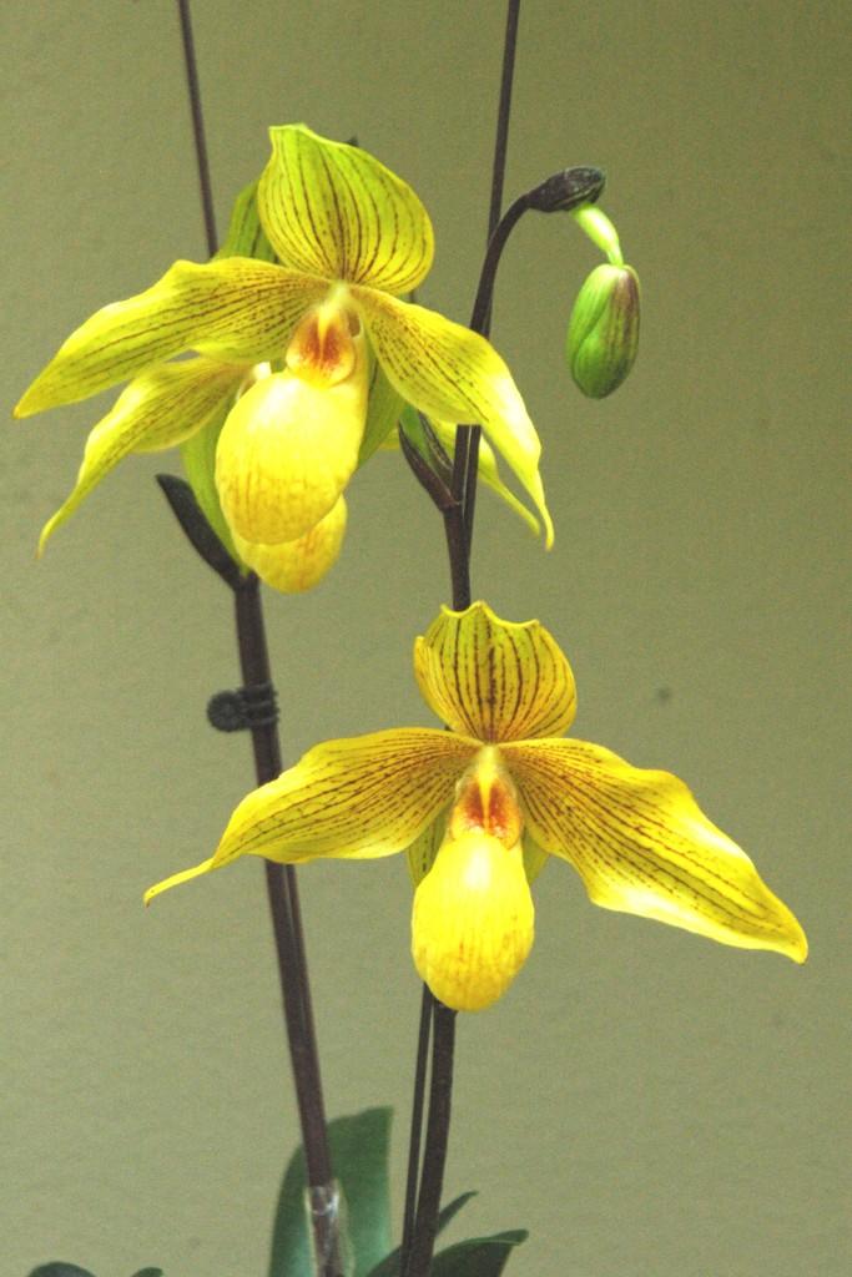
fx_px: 6387
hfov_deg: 7.6
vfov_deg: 11.4
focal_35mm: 180
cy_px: 638
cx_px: 426
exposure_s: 1/800
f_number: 8
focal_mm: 120
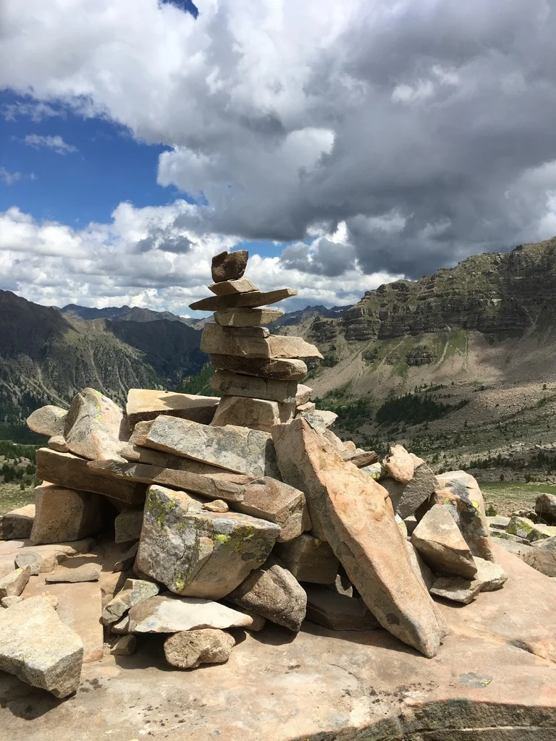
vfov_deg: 61.7
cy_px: 370
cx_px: 278
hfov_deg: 48.2
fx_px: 621
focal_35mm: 29
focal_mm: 4.15
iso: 25
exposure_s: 1/2404
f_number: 2.2
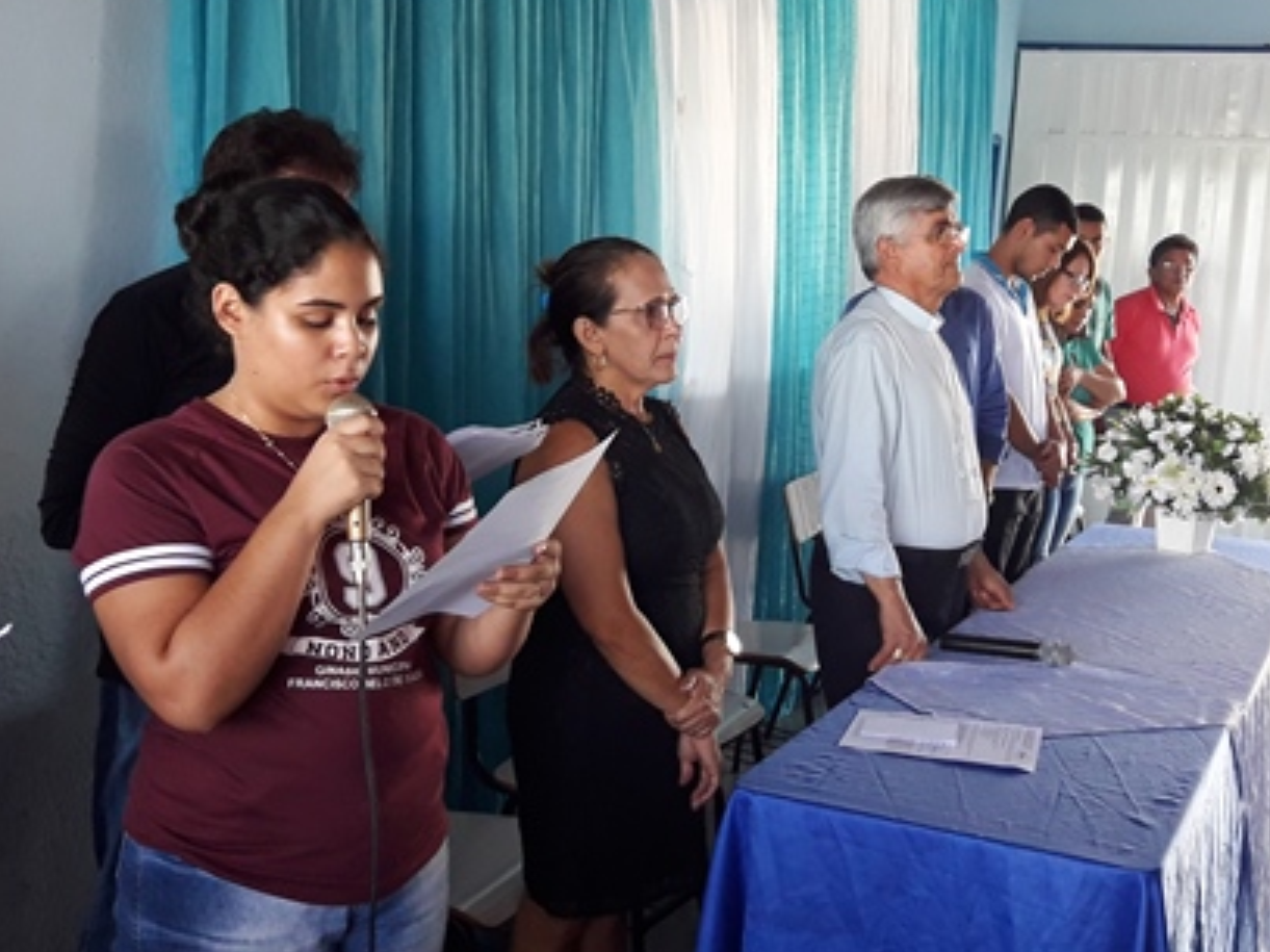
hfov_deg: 42.9
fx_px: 1614
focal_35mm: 44
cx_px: 665
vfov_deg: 32.9
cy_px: 453
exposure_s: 1/40
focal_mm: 3.7
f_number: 1.9
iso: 125
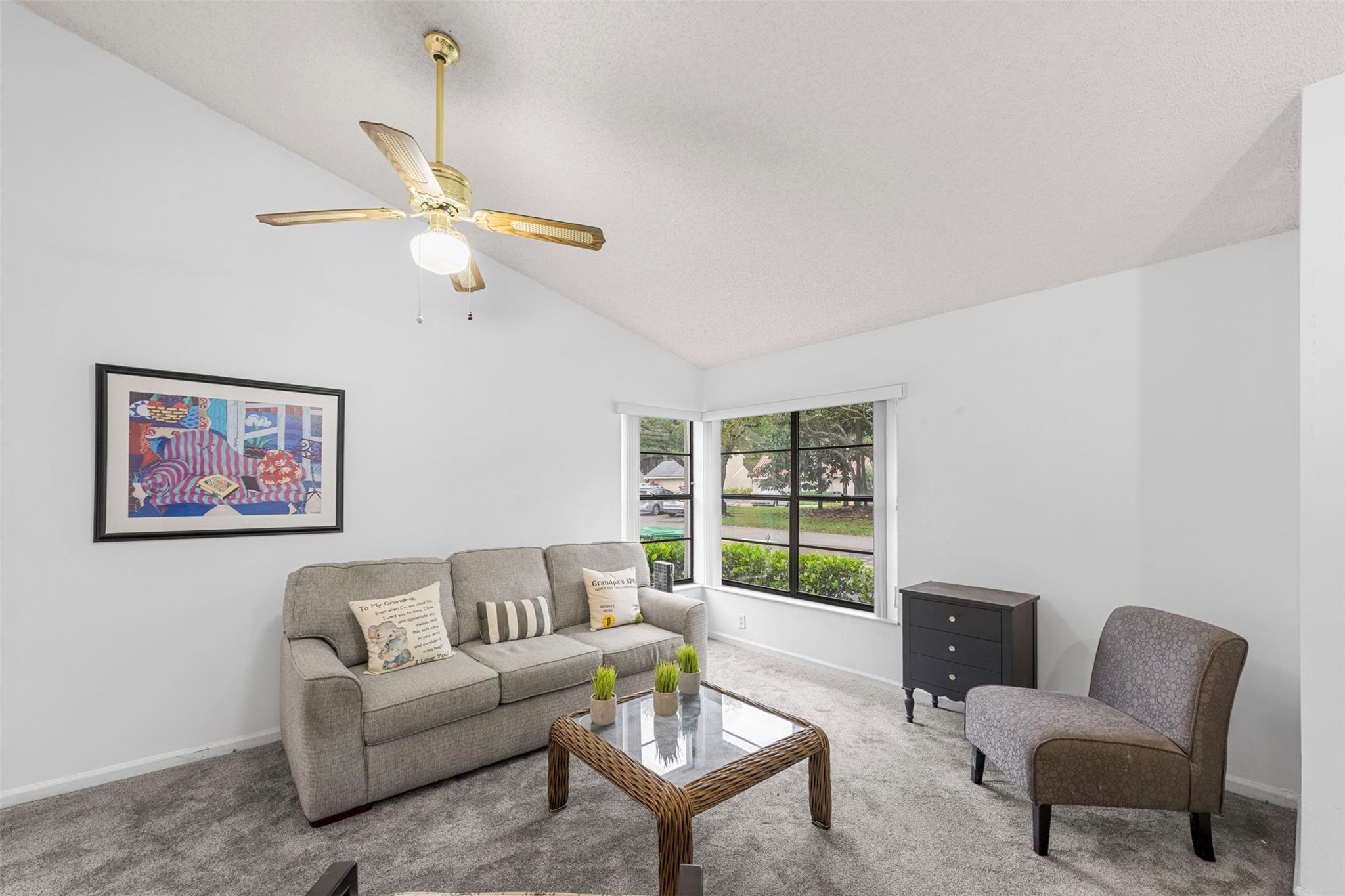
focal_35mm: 14
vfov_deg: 81.2
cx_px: 672
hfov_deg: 104.3
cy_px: 448
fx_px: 523
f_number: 8
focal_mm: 14
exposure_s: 1/5
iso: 500
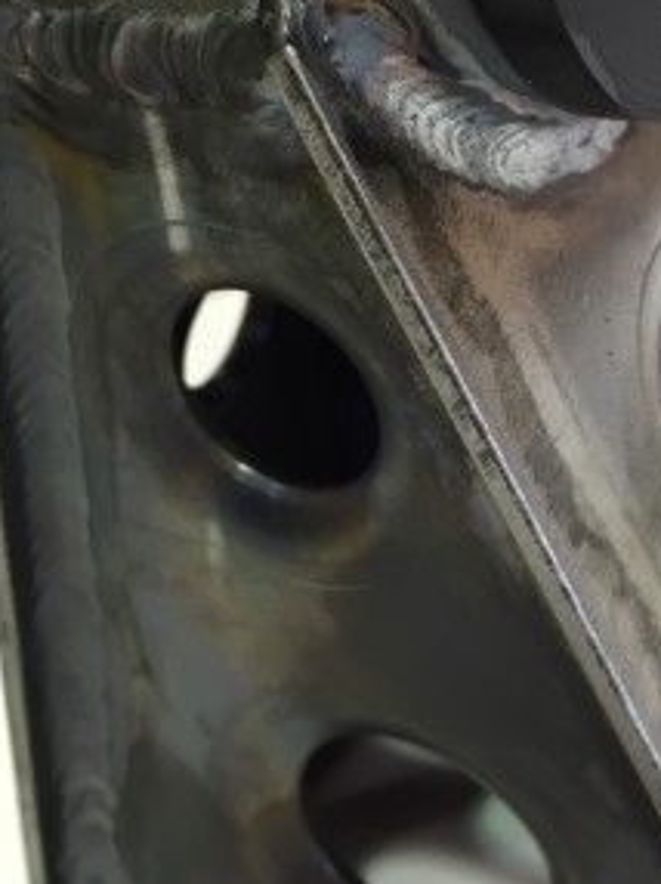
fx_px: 1657
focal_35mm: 65
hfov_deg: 22.4
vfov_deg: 29.4
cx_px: 482
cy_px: 226
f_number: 2.2
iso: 64
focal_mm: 4.15
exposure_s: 1/30
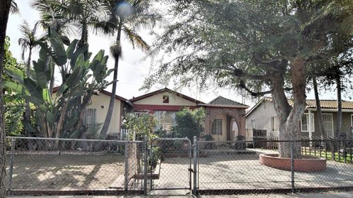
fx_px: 178
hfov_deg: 89.6
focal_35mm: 19
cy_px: 117
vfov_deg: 58.0
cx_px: 176
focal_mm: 12
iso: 100
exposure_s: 1/80
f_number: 8
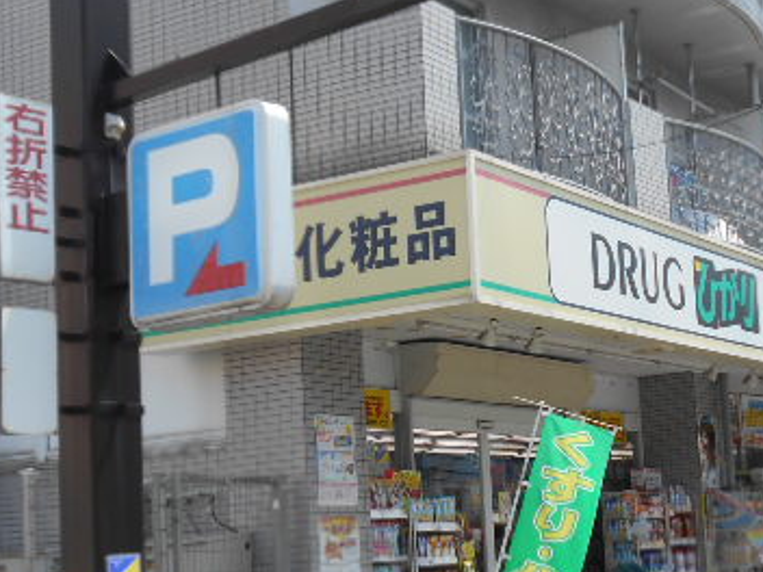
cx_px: 533
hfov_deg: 27.2
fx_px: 1565
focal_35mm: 71
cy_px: 355
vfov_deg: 20.7
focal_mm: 6.7
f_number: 3.9
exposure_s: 1/500
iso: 80
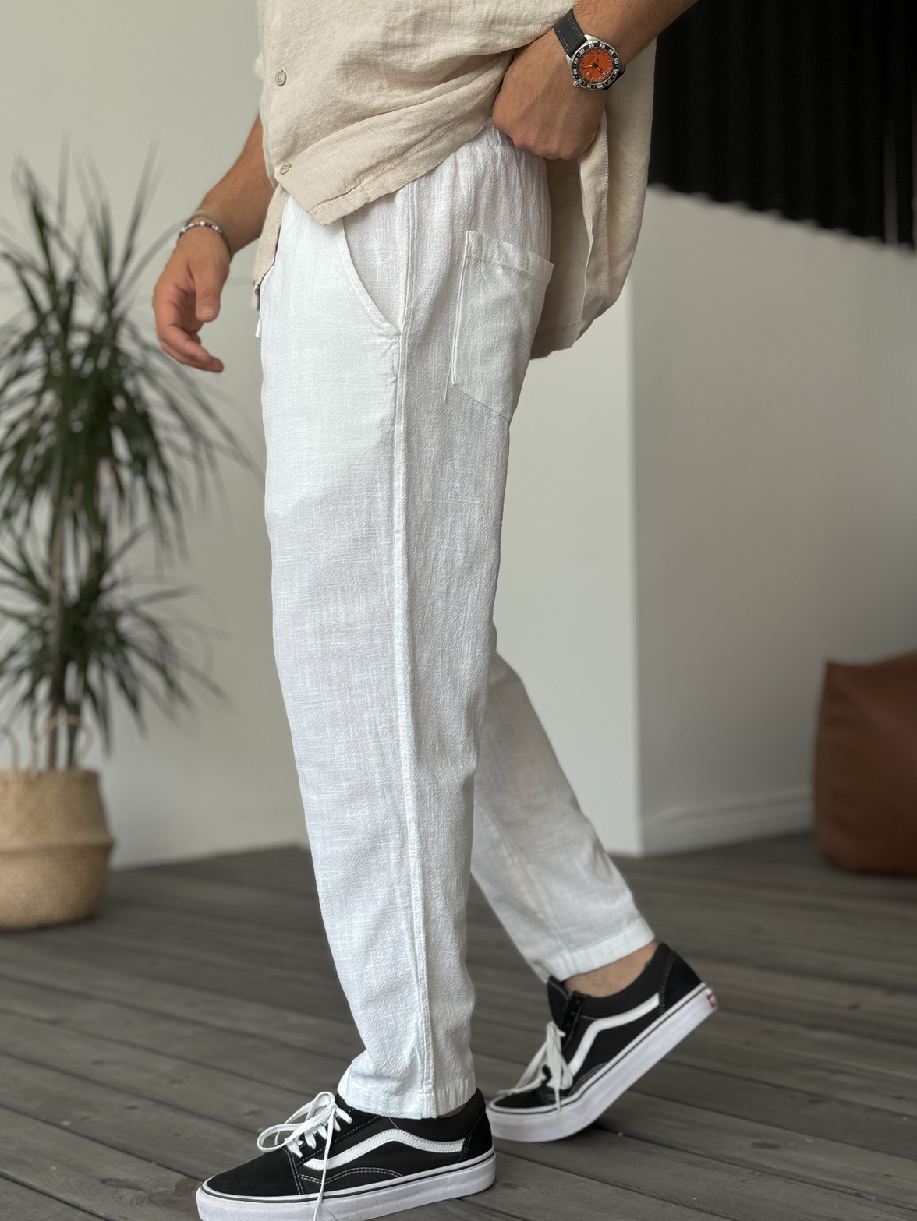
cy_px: 605
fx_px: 1730
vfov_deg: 38.9
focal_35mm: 49
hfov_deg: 29.7
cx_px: 458
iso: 64
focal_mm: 6.76
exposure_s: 1/180
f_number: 1.8
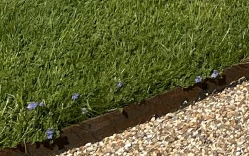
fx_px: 1195
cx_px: 657
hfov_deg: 10.0
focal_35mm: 176
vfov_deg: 7.2
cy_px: -147
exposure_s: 1/6494
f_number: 1.6
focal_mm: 5.1
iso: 50
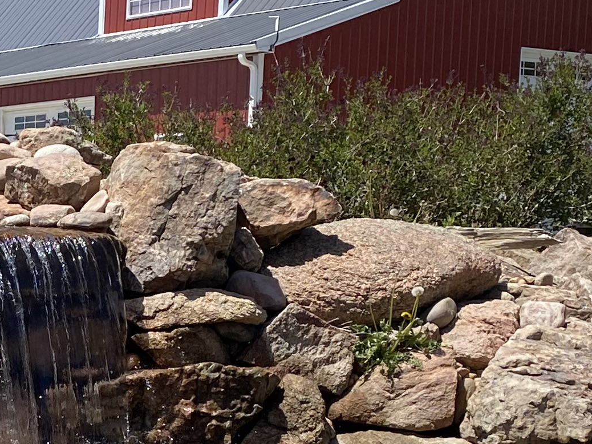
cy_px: 467
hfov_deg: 18.2
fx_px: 1727
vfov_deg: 14.4
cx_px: -171
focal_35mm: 101
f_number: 1.8
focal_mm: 4.25
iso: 32
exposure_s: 1/2268
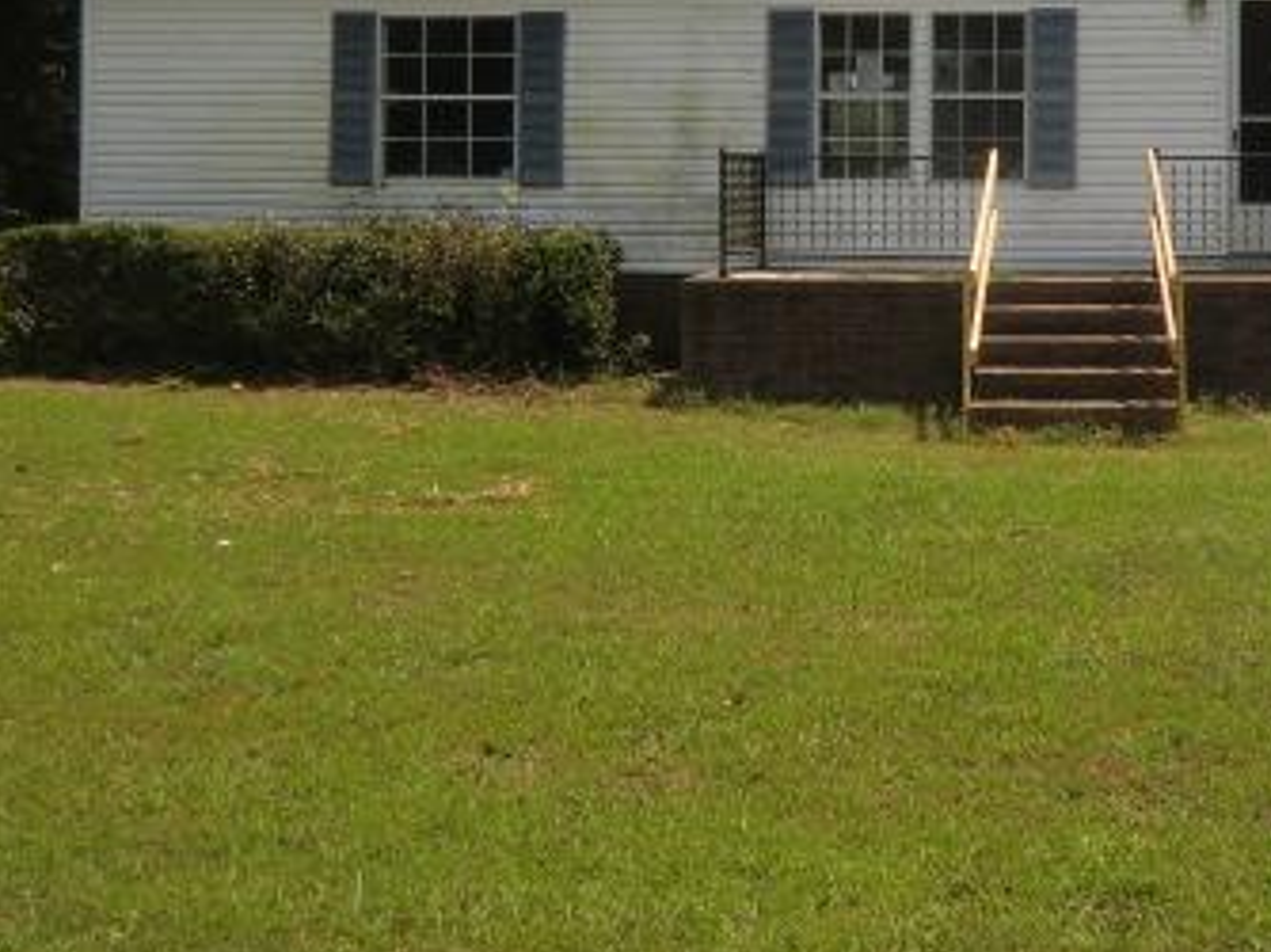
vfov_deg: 30.6
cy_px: 179
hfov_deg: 39.6
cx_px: 1020
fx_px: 1688
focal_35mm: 46
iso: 64
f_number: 3.2
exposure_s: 1/800
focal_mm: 4.3
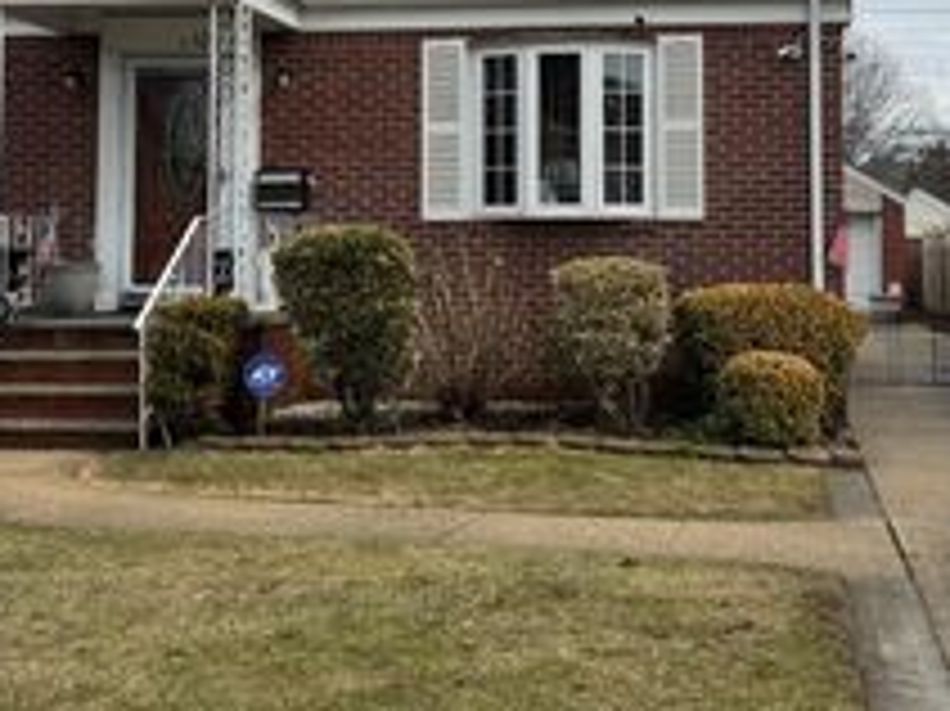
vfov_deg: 25.2
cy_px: 146
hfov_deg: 33.8
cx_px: 531
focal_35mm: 57
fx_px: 1563
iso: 80
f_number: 1.78
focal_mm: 6.76
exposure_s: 1/4608
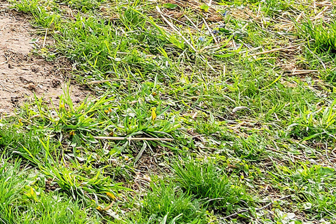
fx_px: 1157
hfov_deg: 13.2
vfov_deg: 9.0
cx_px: -423
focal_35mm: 124
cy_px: -447
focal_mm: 20
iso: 400
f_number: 9
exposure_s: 1/250
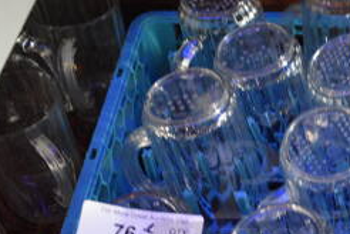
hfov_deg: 28.9
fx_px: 651
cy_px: 177
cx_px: 313
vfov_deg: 20.1
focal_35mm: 67
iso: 3200
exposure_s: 1/20
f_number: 3.5
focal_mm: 18
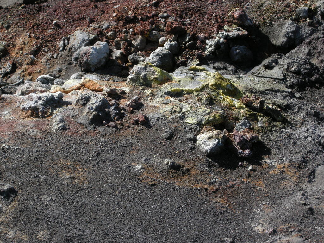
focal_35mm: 123
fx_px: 1151
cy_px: 122
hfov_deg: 16.0
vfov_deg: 12.0
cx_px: 162
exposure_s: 1/283
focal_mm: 26.3
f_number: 5.8
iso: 100
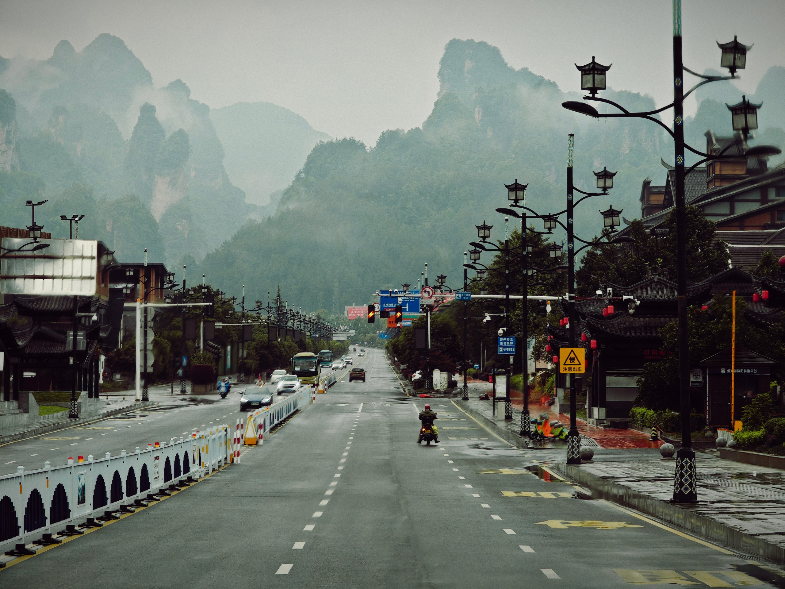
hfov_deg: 16.4
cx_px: 392
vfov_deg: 12.3
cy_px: 294
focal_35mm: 120
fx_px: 2721
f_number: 2.5
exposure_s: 1/535
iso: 100
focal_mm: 19.4
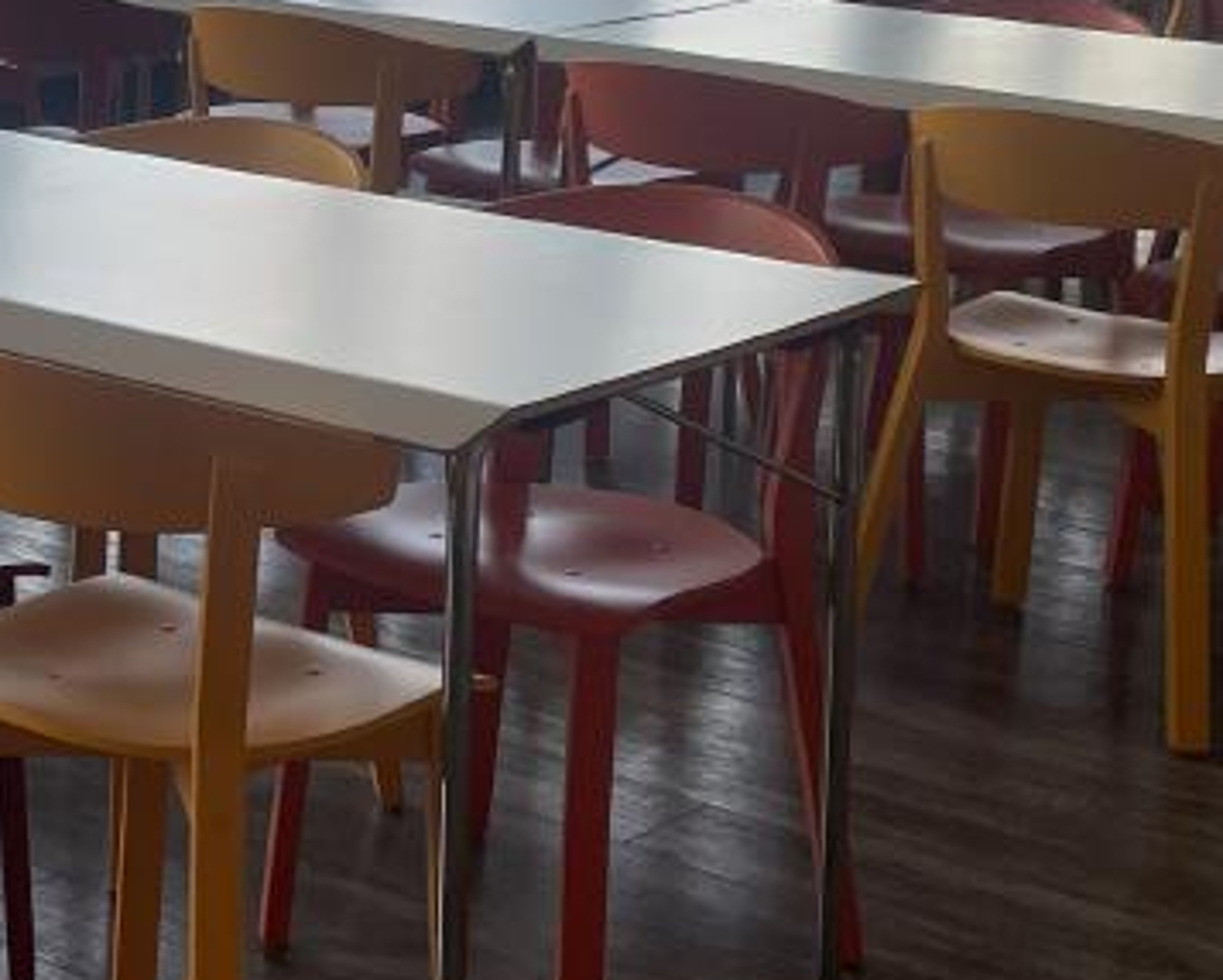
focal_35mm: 91
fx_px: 3296
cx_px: -65
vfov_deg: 16.8
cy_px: 209
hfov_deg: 20.2
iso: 32
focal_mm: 4.2
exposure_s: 1/202
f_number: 1.6
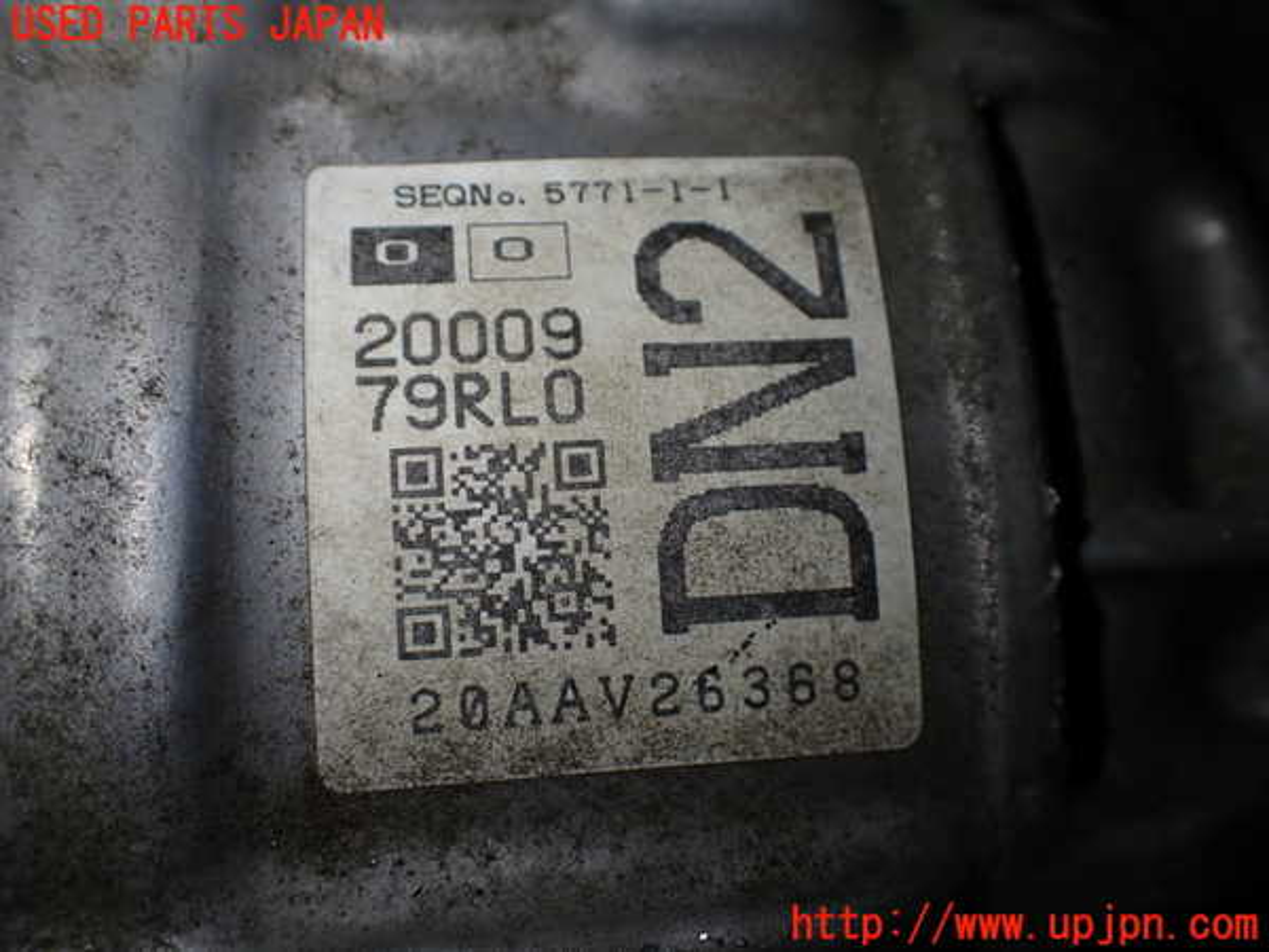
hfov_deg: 60.0
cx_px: 634
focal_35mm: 30
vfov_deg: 46.8
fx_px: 1100
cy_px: 476
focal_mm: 5.4
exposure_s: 1/200
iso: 100
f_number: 2.3
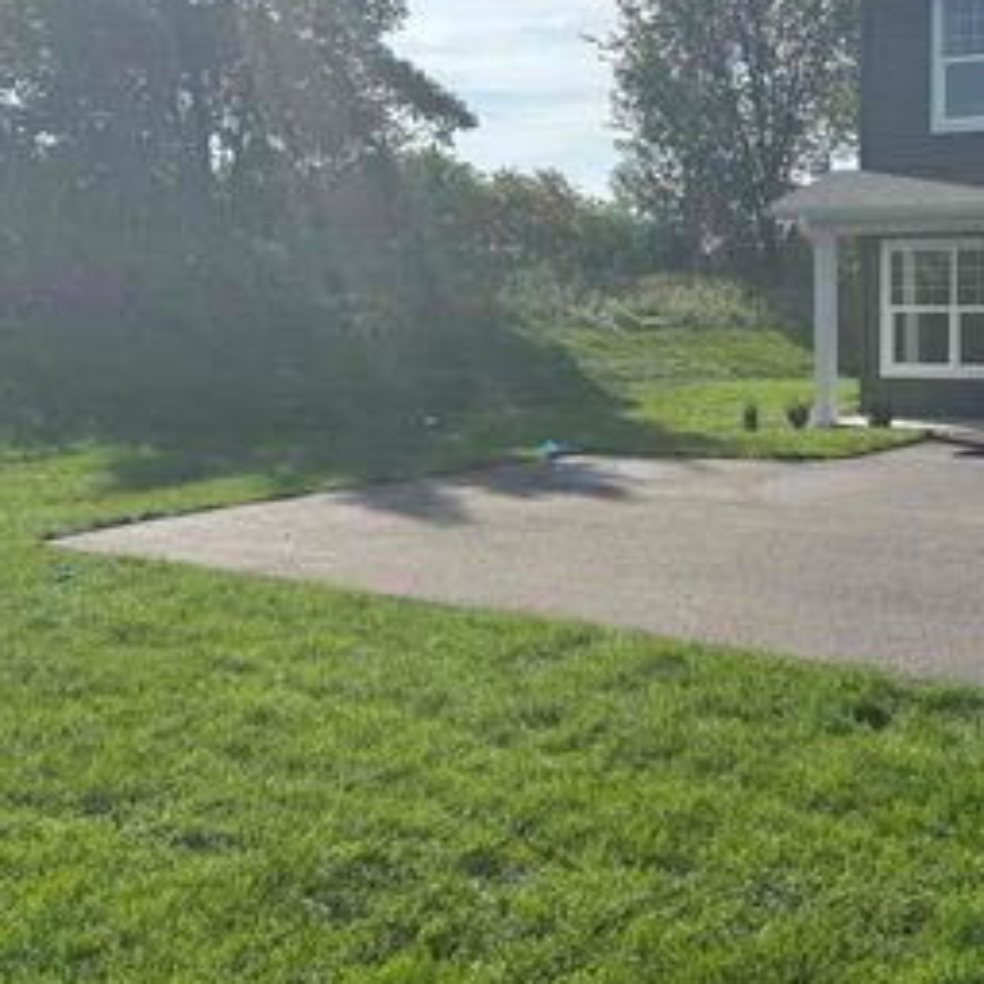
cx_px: 899
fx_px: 1447
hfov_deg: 35.2
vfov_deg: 37.3
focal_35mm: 45
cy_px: 361
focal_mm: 5.96
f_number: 1.6
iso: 50
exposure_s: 1/3413
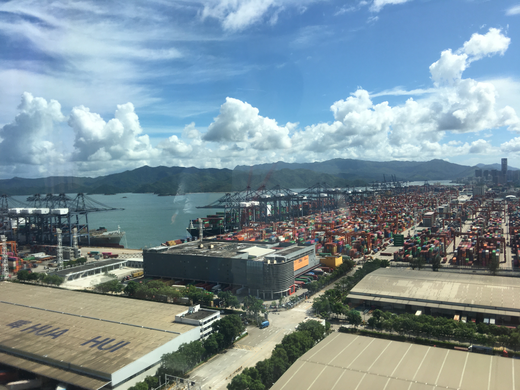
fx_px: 436
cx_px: 260
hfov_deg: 61.7
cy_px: 195
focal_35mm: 29
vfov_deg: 48.2
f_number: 2.2
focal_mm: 4.15
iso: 25
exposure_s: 1/587
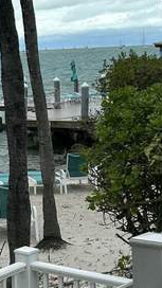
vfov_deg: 21.3
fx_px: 764
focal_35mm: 100
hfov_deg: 11.7
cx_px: -65
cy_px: 170
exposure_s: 1/2762
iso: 50
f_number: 1.5
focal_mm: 5.7
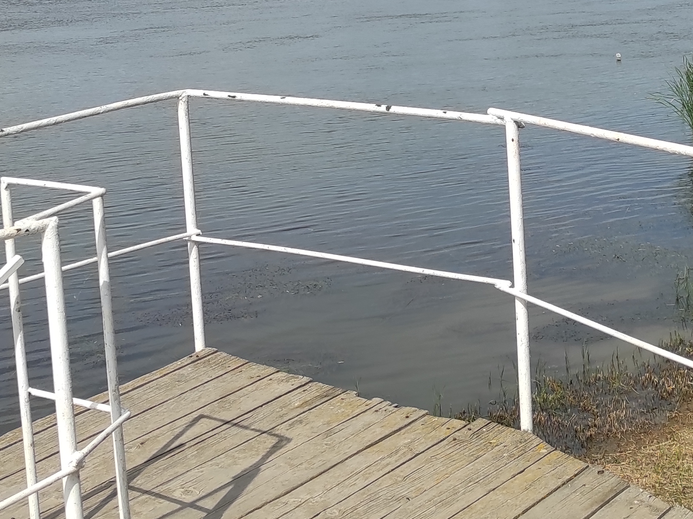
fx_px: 1420
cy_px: -40
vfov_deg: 19.9
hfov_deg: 27.3
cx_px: 452
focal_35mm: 71
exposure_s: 1/1977
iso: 100
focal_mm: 5.43
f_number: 1.89
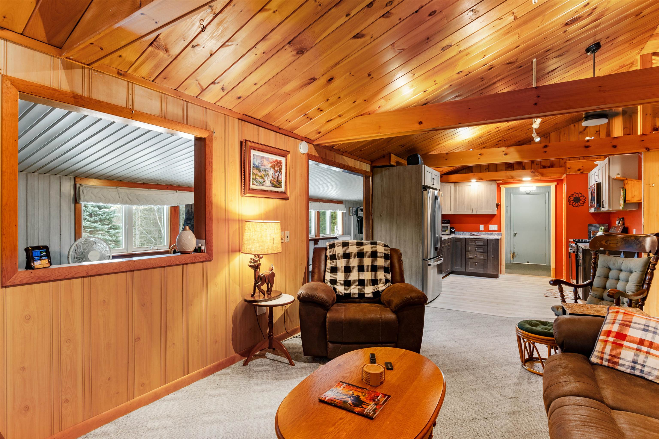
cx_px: 330
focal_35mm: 17
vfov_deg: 70.4
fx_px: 311
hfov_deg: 93.3
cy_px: 220
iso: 64
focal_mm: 11.5
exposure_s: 2.5
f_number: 8
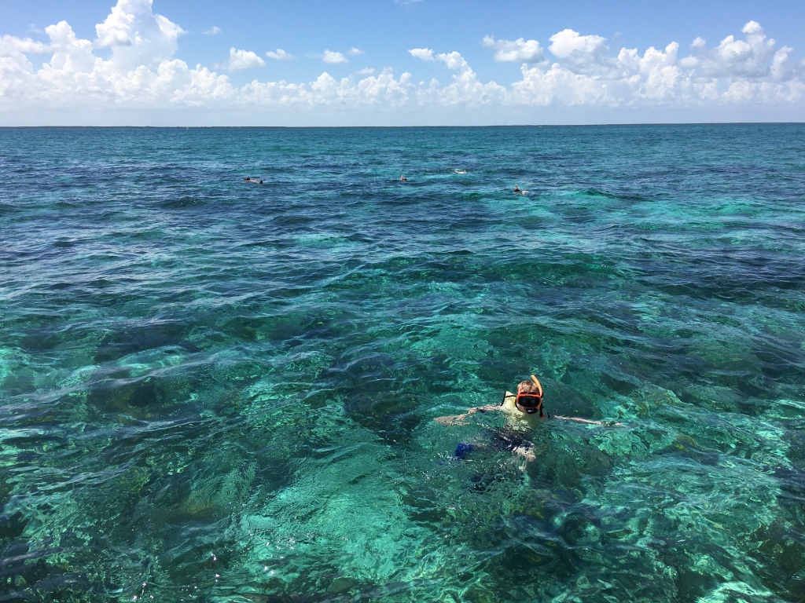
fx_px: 674
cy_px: 302
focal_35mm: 29
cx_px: 402
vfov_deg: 48.2
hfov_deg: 61.7
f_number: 2.2
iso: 25
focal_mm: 4.15
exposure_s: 1/2079
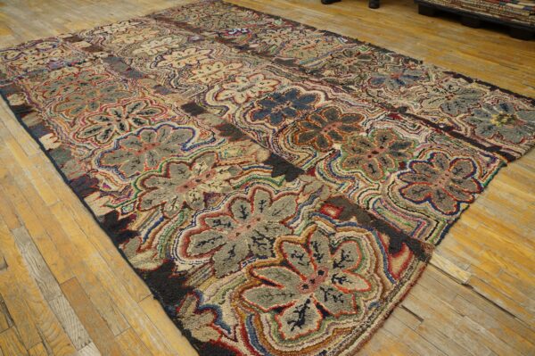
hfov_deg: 67.4
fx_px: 401
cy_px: 178
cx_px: 268
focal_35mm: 27
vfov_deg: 47.9
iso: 1000
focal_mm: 18
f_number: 4
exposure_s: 1/60
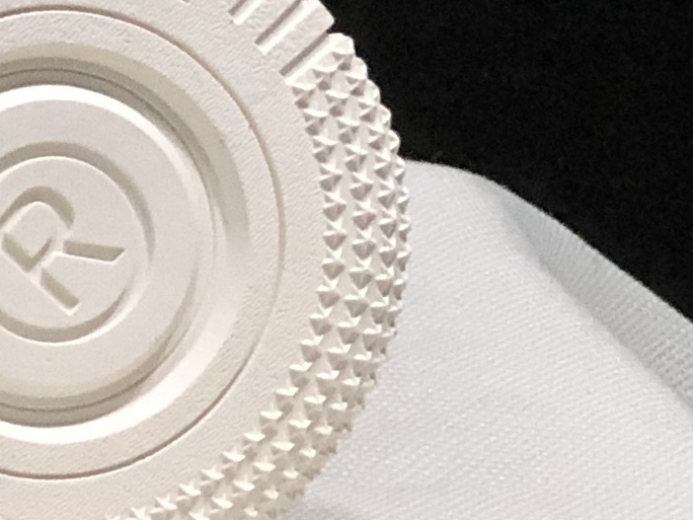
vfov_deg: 4.4
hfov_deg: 5.6
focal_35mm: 336
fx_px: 6727
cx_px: -1131
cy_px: -346
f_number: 2.8
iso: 80
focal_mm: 6.6
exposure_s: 1/30
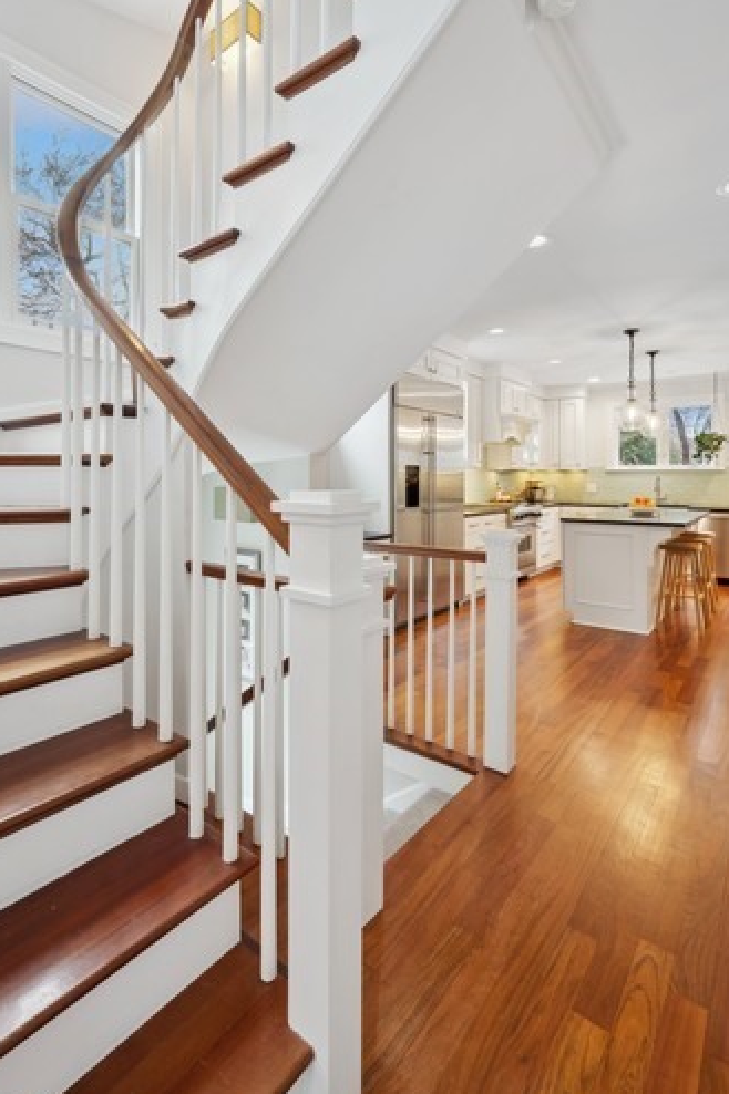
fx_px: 517
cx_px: 326
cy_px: 478
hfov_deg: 70.2
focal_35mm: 17
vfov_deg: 92.8
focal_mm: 14
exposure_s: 1/10
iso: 200
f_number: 9.5
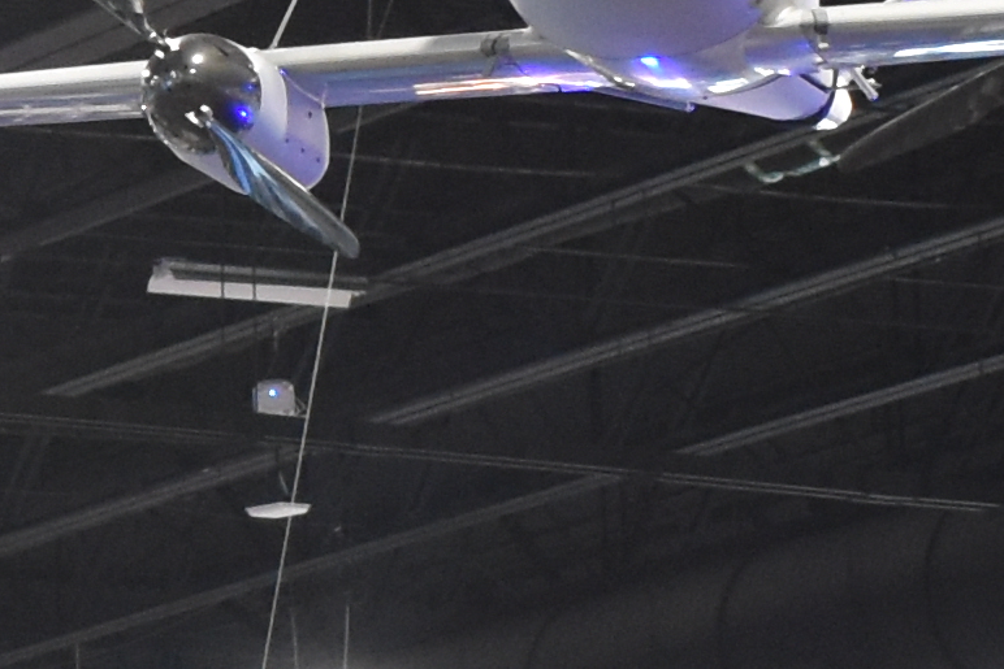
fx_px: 8451
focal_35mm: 303
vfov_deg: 4.5
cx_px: -347
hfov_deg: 6.7
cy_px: 972
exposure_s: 1/60
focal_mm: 26
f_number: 4
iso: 1100
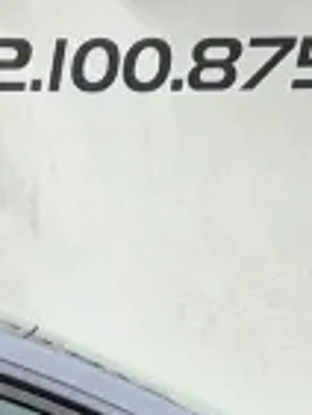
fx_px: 2820
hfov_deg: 6.2
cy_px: 871
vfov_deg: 8.0
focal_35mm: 235
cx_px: -306
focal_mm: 5.4
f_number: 1.8
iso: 80
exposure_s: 1/180
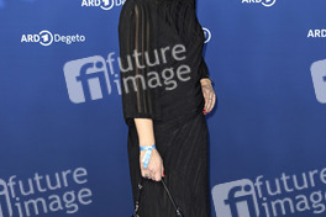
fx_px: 851
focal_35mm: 94
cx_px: 163
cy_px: 136
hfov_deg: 21.7
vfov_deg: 14.5
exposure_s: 1/320
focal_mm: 62
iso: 800
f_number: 4
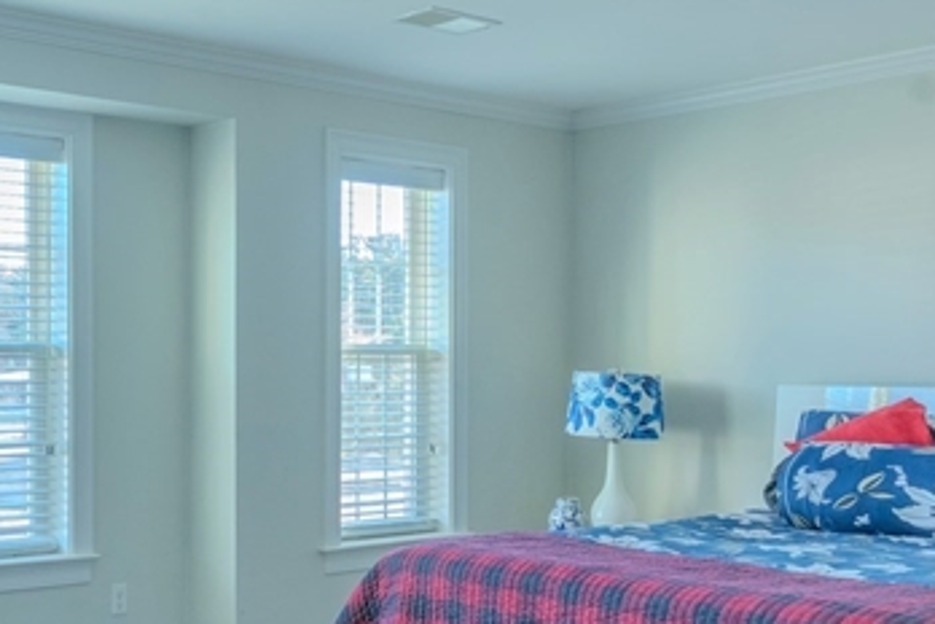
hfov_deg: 37.7
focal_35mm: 50
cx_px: 148
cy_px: 416
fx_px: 1299
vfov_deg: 26.8
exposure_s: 1/40
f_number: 8
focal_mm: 17
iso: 1600
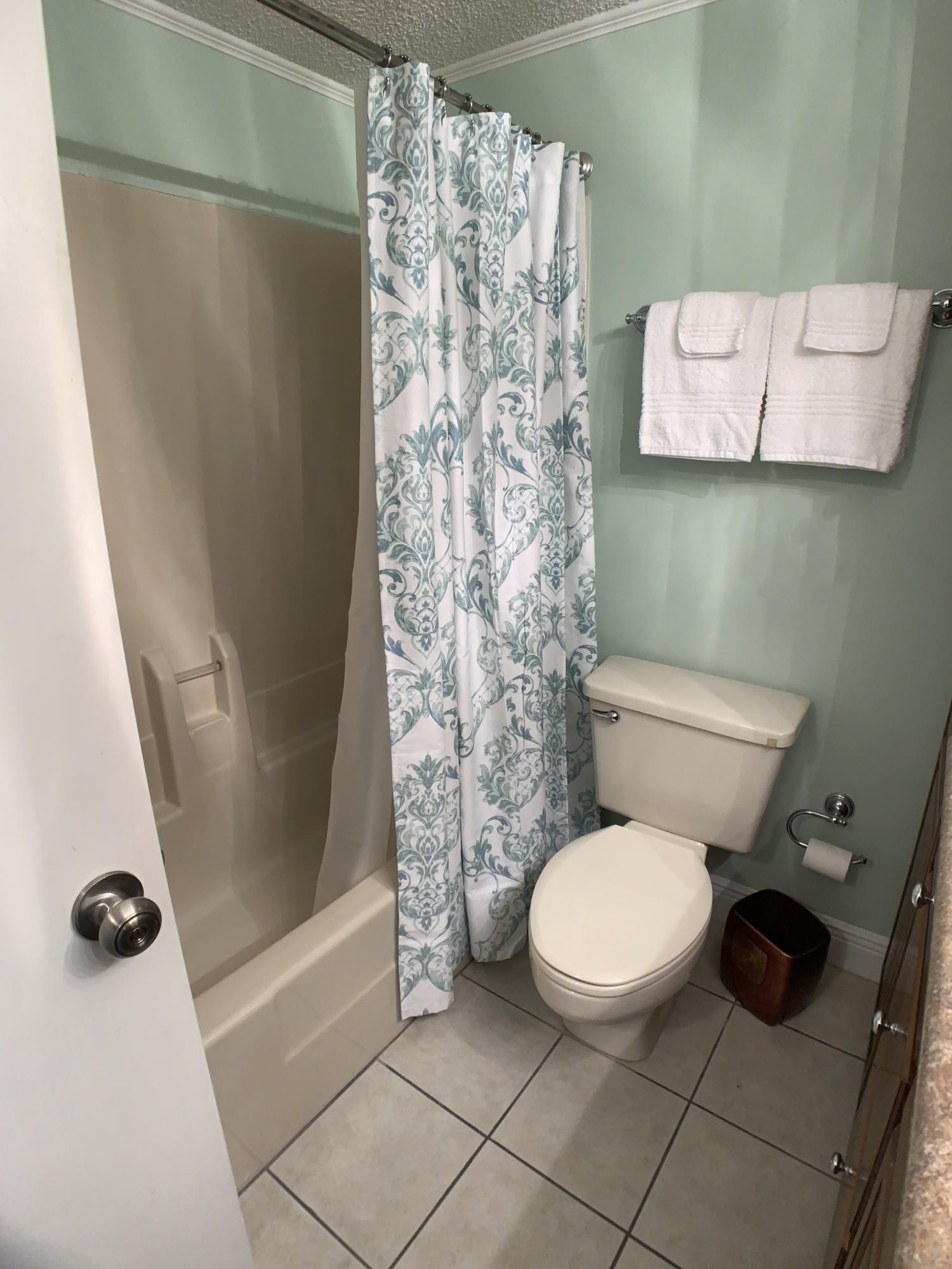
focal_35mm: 26
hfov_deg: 53.1
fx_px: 953
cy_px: 634
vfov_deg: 67.3
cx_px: 476
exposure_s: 1/65
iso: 64
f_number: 1.8
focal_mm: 4.25
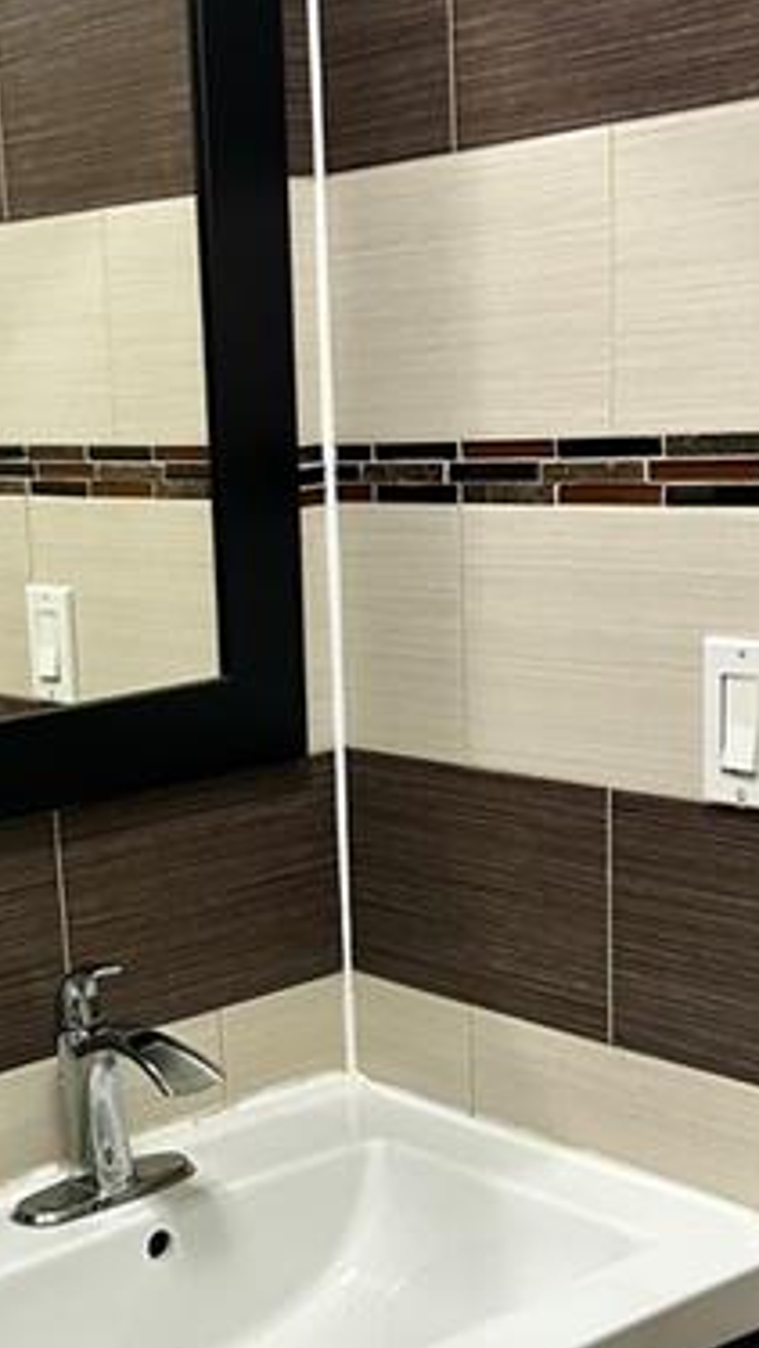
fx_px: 2075
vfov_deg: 35.3
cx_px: 83
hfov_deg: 20.3
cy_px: 1003
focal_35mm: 58
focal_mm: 5.7
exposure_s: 1/60
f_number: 1.5
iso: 250
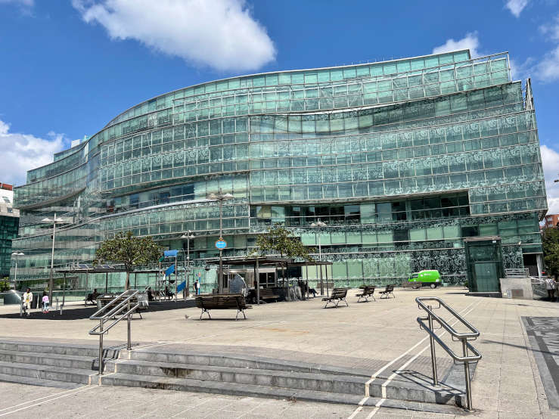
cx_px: 280
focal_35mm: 26
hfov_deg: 67.3
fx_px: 420
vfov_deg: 53.0
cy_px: 210
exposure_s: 1/5587
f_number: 1.5
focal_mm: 5.7
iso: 50
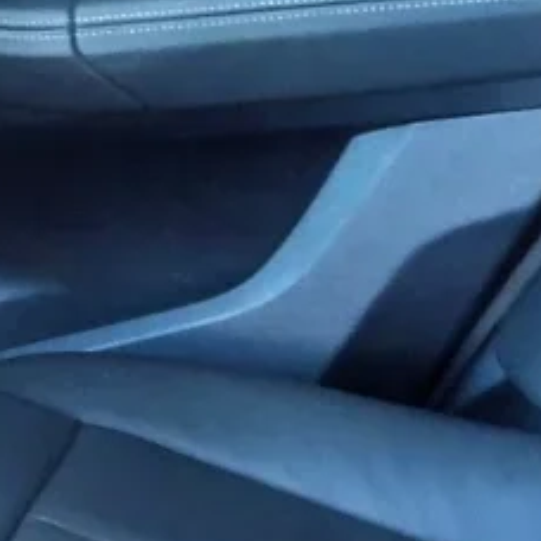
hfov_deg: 7.5
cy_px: 539
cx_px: -629
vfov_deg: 7.8
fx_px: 3943
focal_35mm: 223
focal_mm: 5.4
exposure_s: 1/13
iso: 400
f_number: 3.2
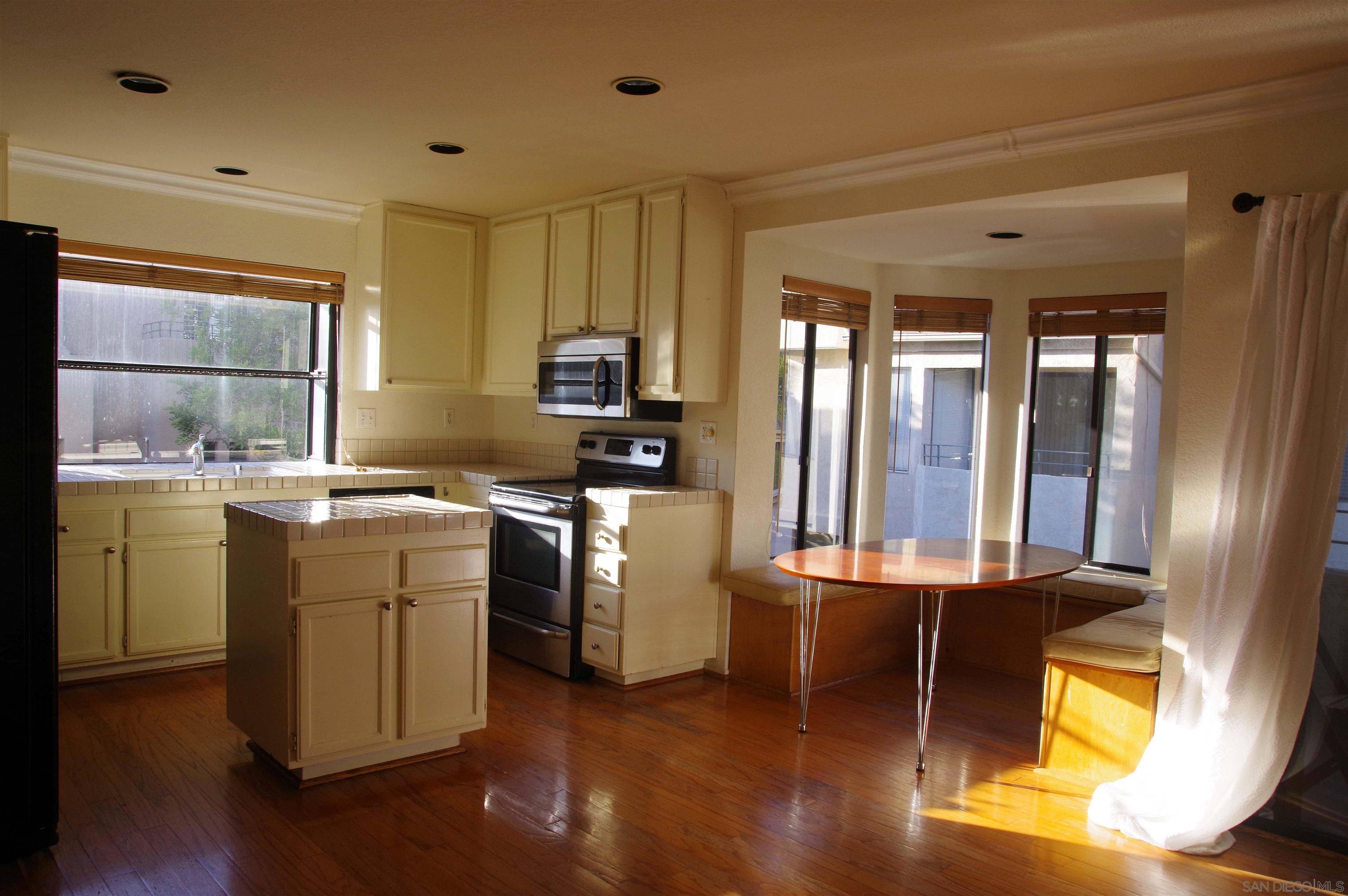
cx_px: 674
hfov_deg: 71.6
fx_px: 935
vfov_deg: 51.2
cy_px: 448
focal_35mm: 25
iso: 400
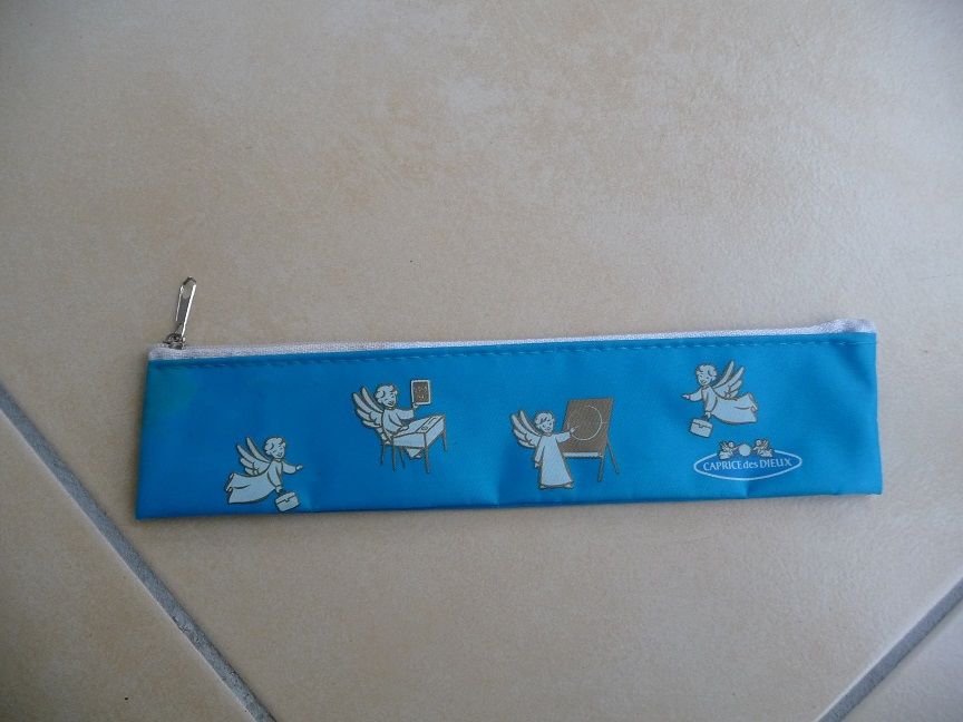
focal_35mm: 28
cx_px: 482
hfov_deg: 63.4
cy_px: 361
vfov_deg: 49.7
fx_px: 779
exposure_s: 1/30
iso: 200
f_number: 3.3
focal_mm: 4.7
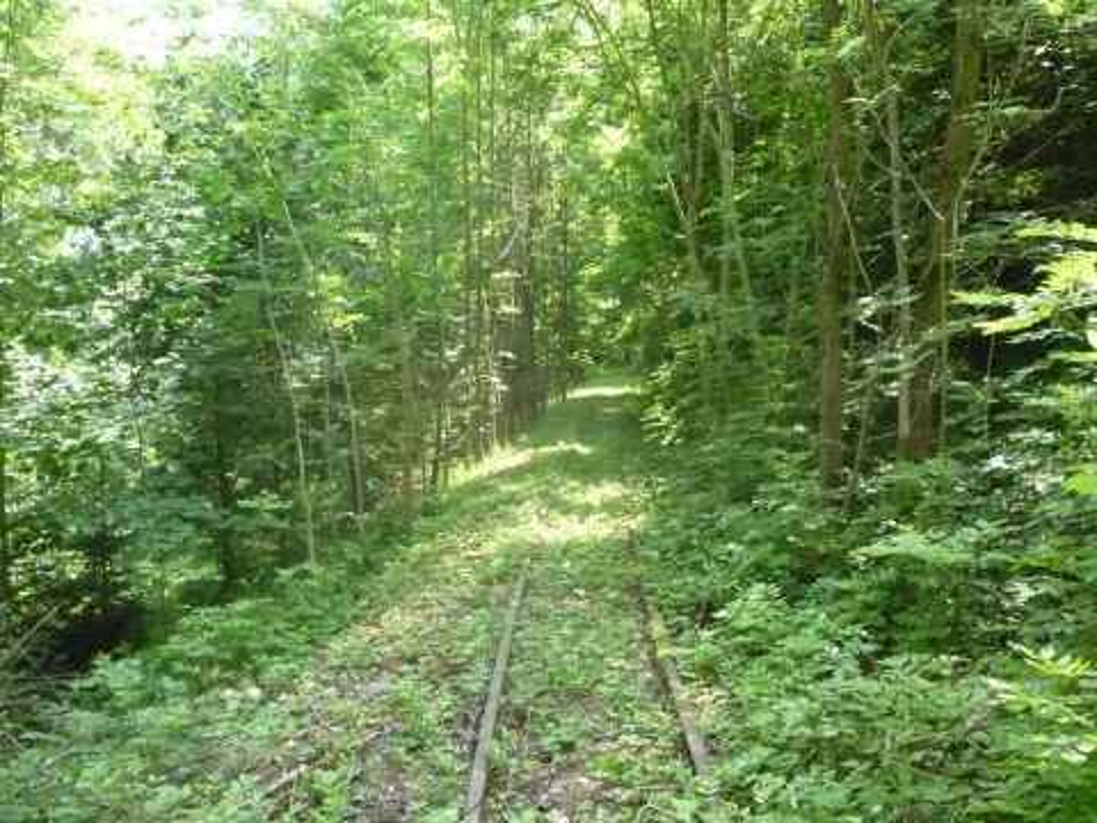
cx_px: 548
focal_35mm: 32
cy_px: 412
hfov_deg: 56.8
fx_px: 1014
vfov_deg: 44.2
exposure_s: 1/320
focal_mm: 5.2
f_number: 4
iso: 800
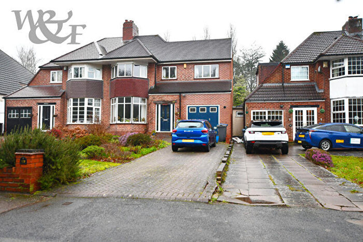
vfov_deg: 43.6
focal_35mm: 30
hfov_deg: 61.9
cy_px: 121
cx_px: 182
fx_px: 303
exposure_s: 1/250
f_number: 3.5
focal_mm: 20
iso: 720
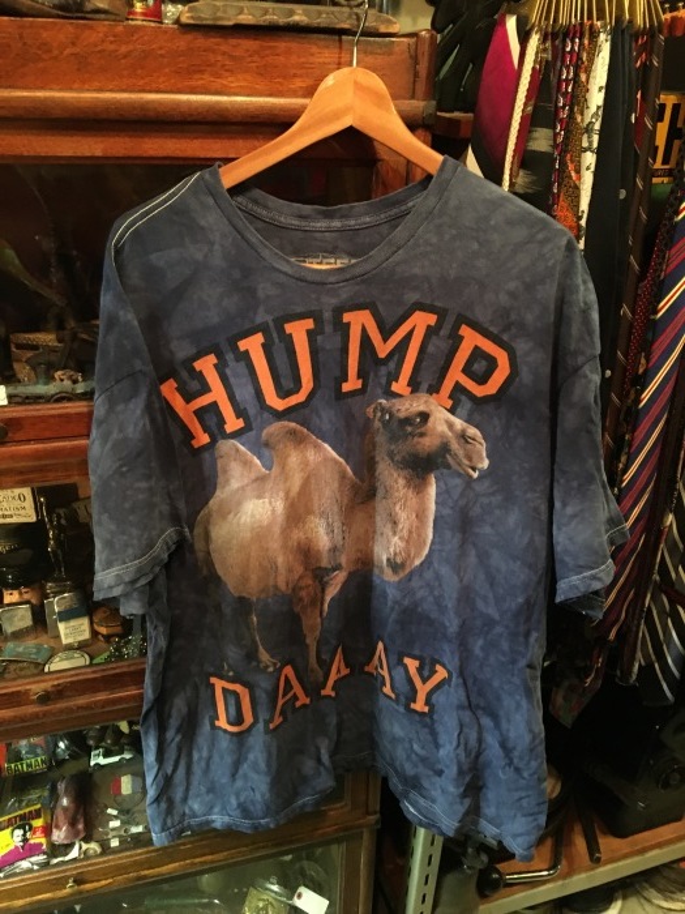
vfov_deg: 61.7
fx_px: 765
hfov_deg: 48.2
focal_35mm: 29
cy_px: 457
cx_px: 342
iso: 400
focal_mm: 4.15
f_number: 2.2
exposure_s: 1/15
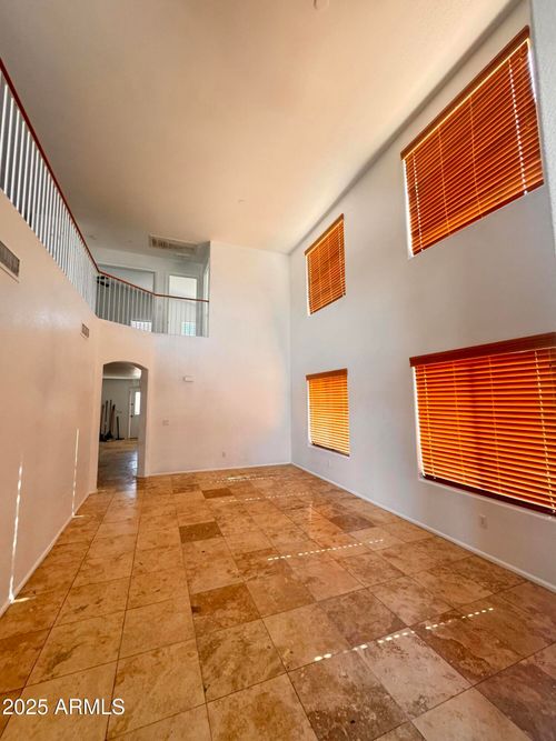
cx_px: 278
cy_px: 370
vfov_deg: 102.1
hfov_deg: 85.7
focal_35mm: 14
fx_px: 300
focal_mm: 2.22
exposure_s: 1/99
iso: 320
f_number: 2.2
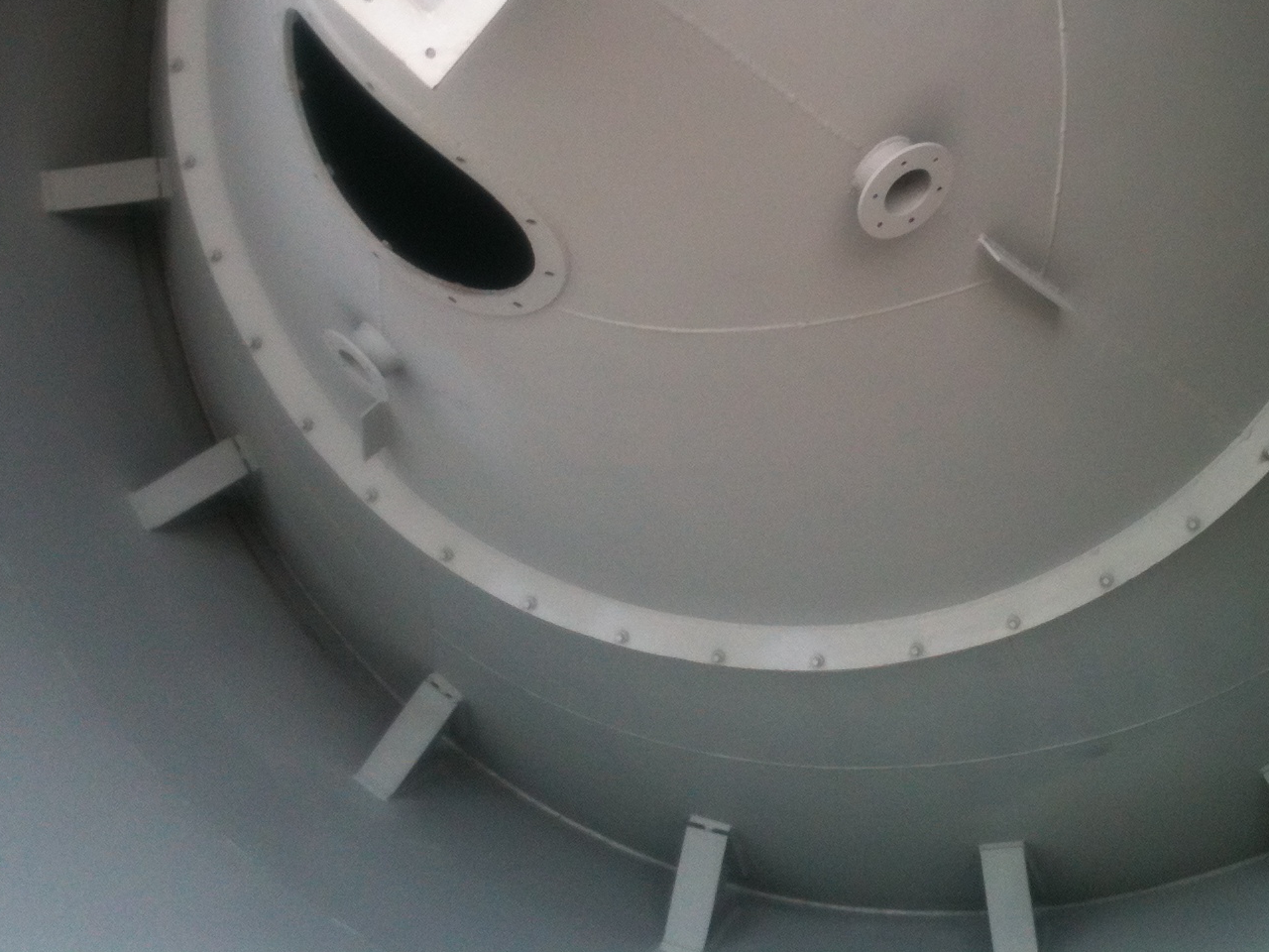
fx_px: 2053
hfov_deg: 33.9
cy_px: 201
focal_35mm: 56
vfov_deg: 25.7
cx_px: 877
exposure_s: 1/155
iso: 64
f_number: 2.8
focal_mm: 3.85
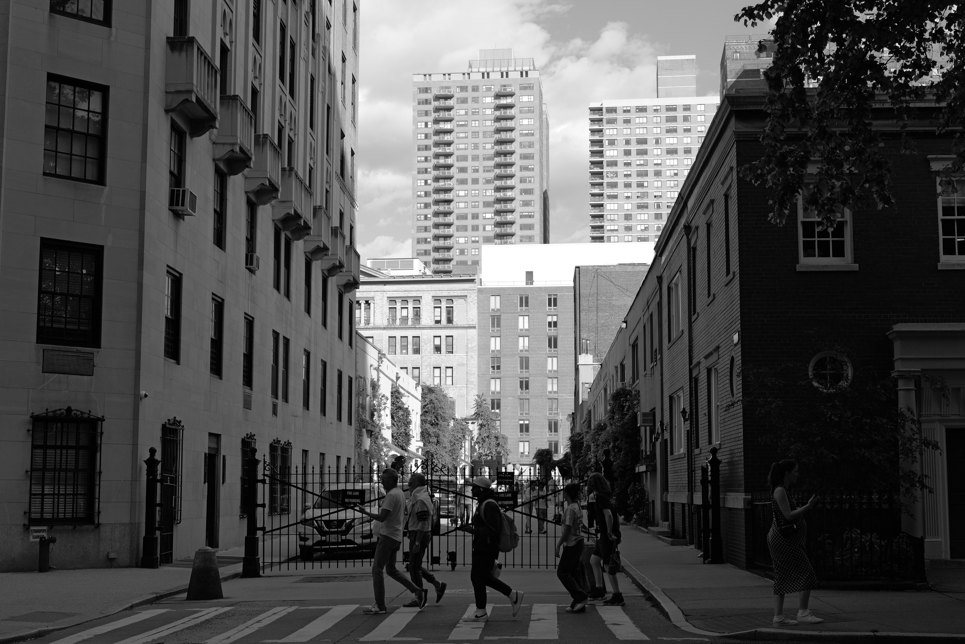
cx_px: 482
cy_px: 322
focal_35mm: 50
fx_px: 1340
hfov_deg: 39.6
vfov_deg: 27.0
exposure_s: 1/640
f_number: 7.1
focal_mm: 50
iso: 320
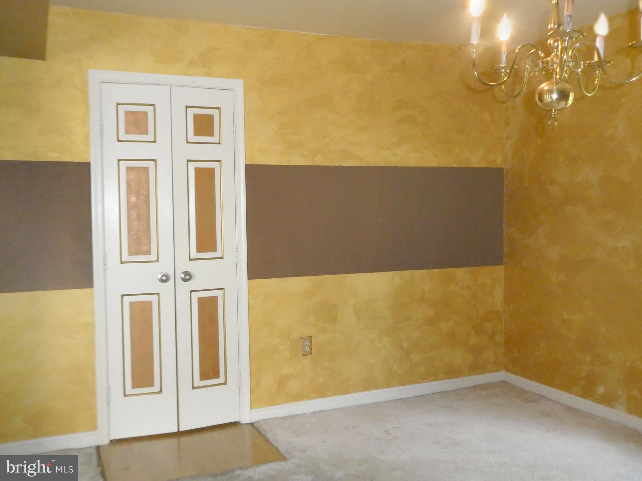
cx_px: 321
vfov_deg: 40.7
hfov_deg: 52.6
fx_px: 649
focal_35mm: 35
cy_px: 240
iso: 800
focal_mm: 6.3
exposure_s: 1/125
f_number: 3.7
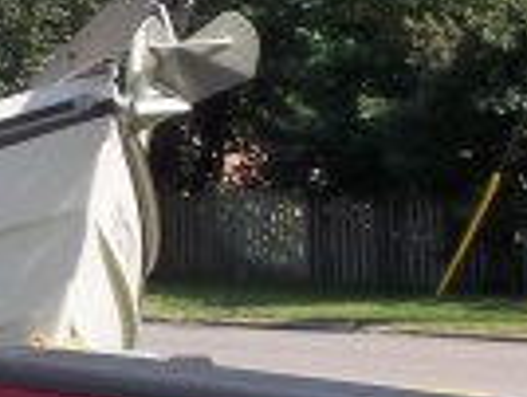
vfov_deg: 7.8
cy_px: 216
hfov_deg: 9.8
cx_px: -444
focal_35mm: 191
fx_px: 2913
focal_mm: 5.7
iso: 64
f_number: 8.8
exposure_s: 1/80
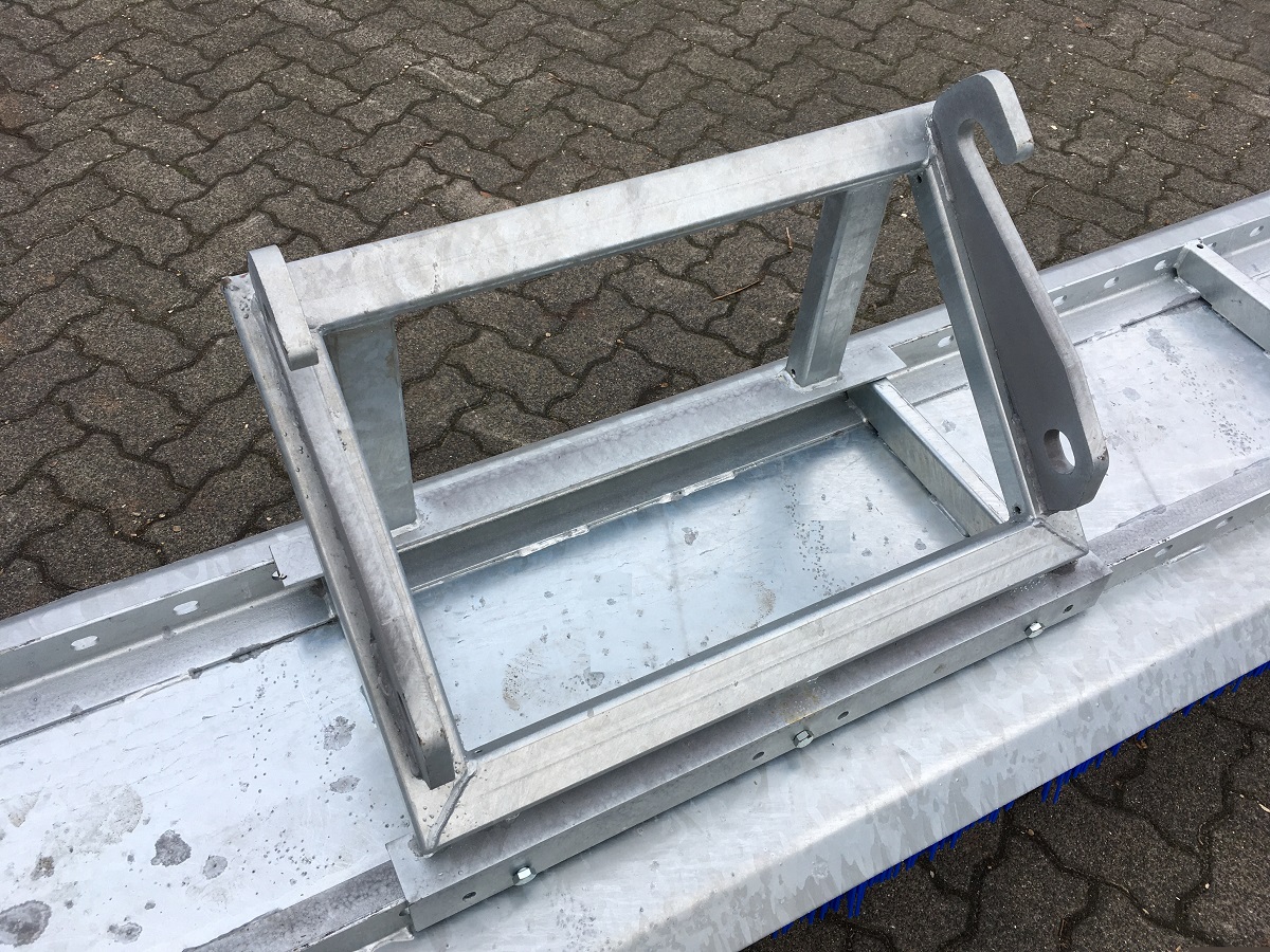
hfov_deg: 61.7
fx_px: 1064
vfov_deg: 48.2
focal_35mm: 29
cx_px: 635
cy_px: 476
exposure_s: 1/174
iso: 25
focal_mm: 4.15
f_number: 2.2
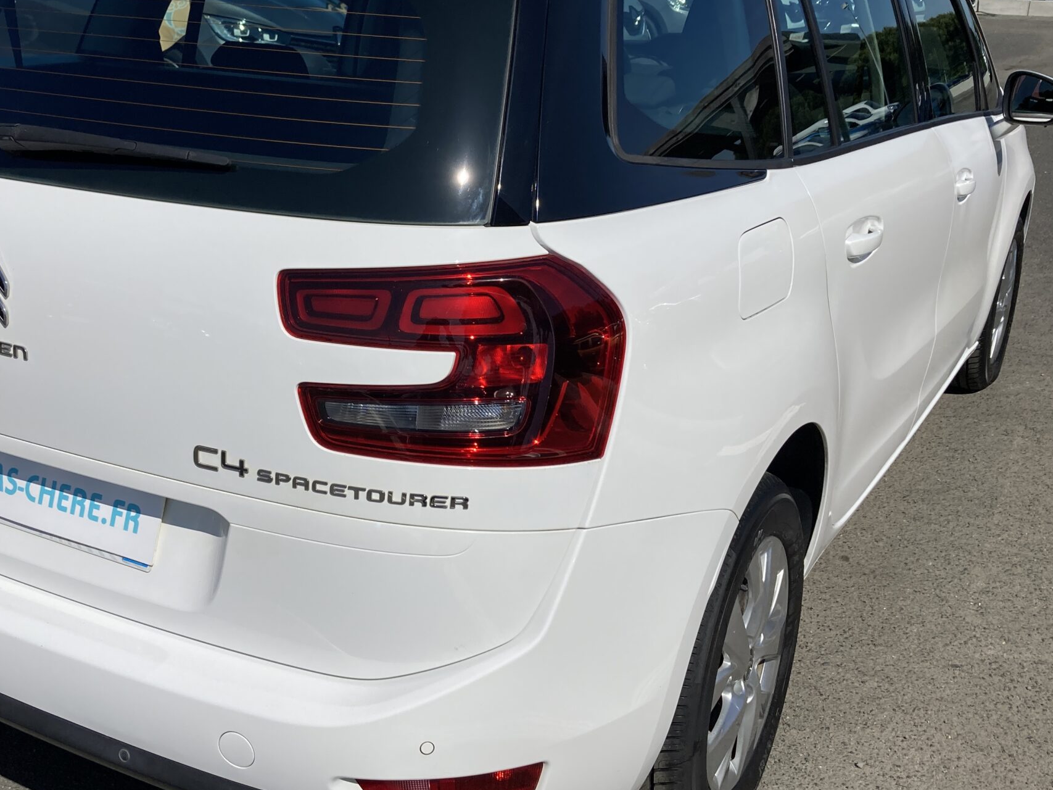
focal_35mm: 42
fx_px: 1278
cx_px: 429
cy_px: 340
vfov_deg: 34.3
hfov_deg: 44.6
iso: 20
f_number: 1.8
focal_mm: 3.99
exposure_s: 1/5348
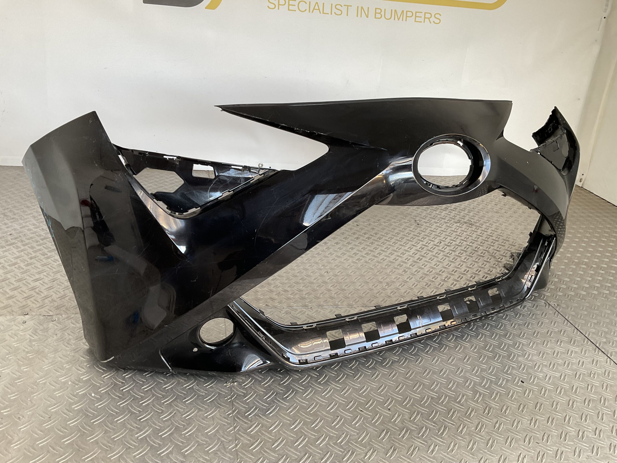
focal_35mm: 29
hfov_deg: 61.7
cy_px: 232
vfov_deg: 48.2
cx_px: 308
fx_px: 517
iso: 40
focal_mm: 3
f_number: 1.8
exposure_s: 1/60
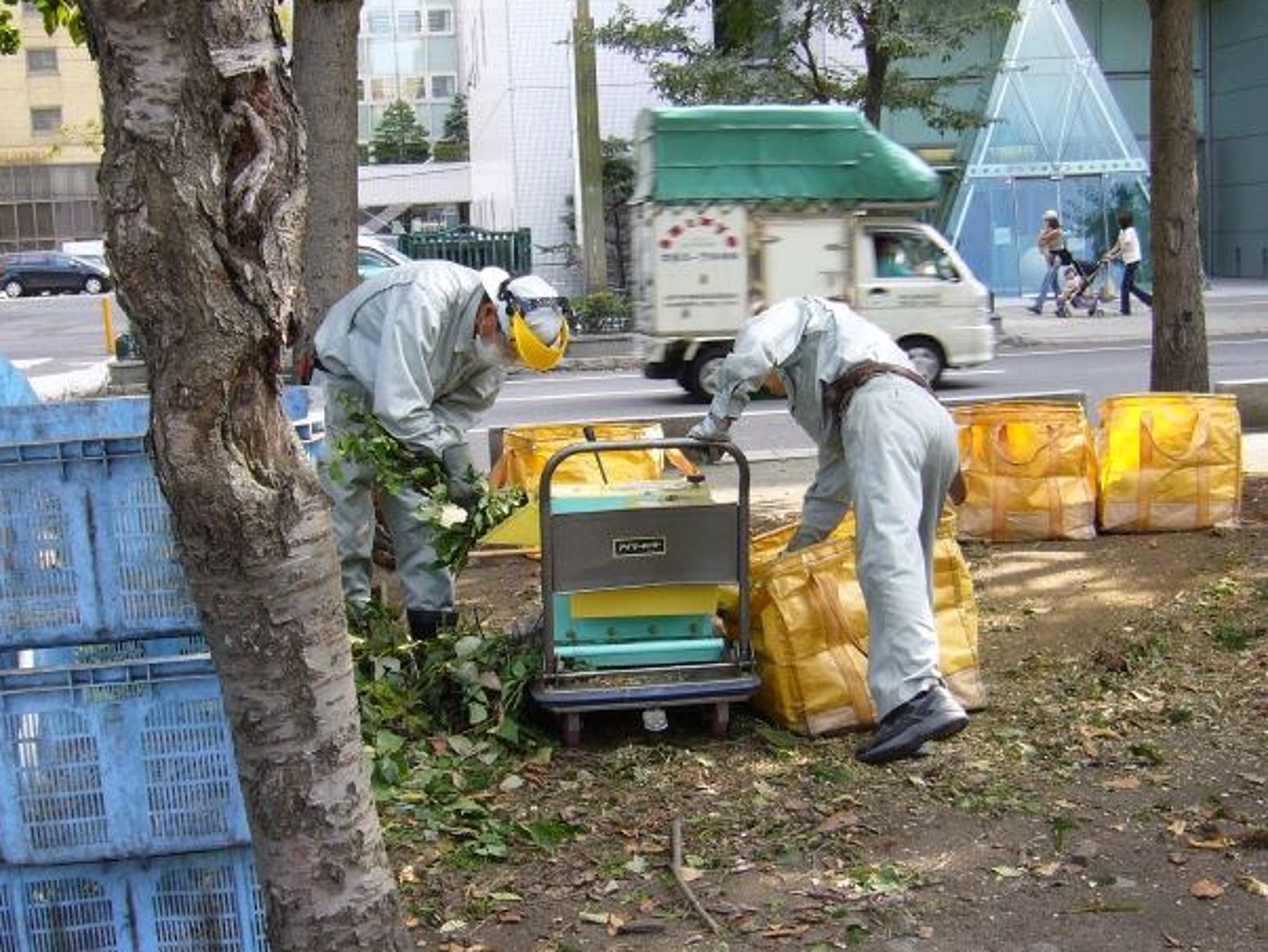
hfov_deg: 38.2
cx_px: 623
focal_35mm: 50
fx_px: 1832
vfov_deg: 29.1
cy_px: 475
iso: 80
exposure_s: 1/125
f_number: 2.9
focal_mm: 6
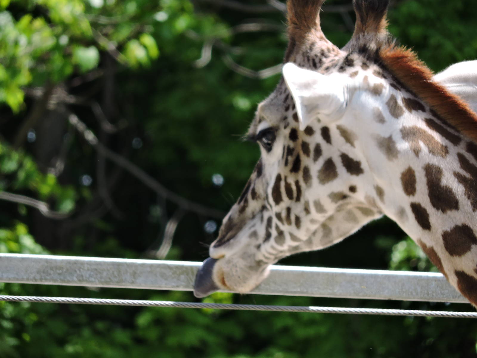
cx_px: 238
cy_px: 179
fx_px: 11024
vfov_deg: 1.9
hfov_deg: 2.5
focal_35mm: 800
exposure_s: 1/400
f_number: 5.2
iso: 200
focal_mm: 142.7
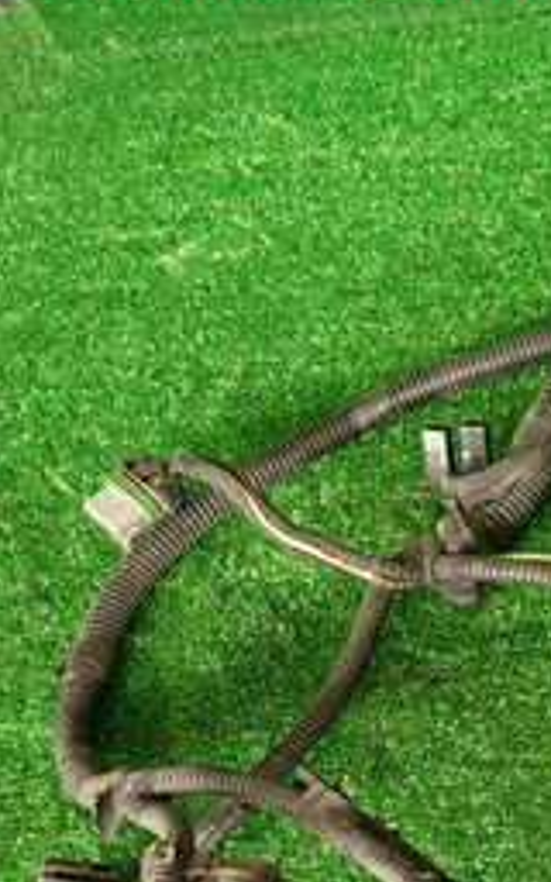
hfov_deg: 17.4
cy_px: 668
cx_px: 968
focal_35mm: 62
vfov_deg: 32.3
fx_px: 1490
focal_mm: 4.5
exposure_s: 1/60
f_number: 2
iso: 160
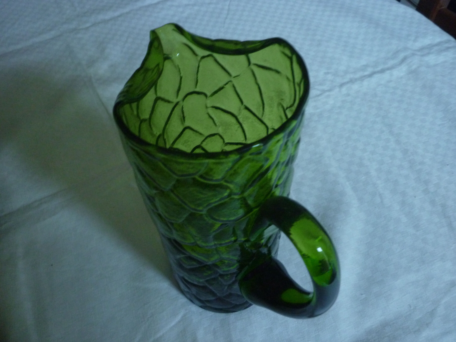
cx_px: 228
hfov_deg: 55.4
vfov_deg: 42.9
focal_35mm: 33
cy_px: 171
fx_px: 435
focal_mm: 5.5
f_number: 2.8
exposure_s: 1/8
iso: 400
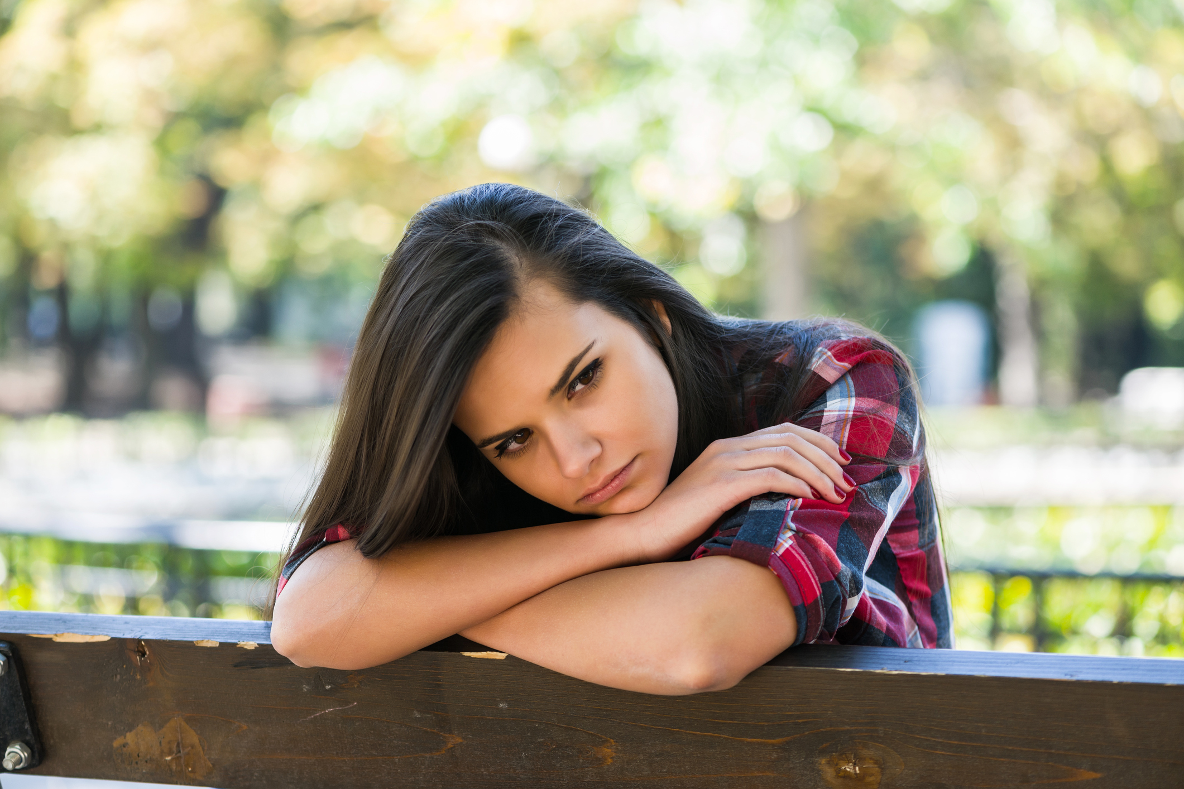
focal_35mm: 105
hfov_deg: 19.5
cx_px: 592
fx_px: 3453
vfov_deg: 13.0
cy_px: 394
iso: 250
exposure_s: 1/125
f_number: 4
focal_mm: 105
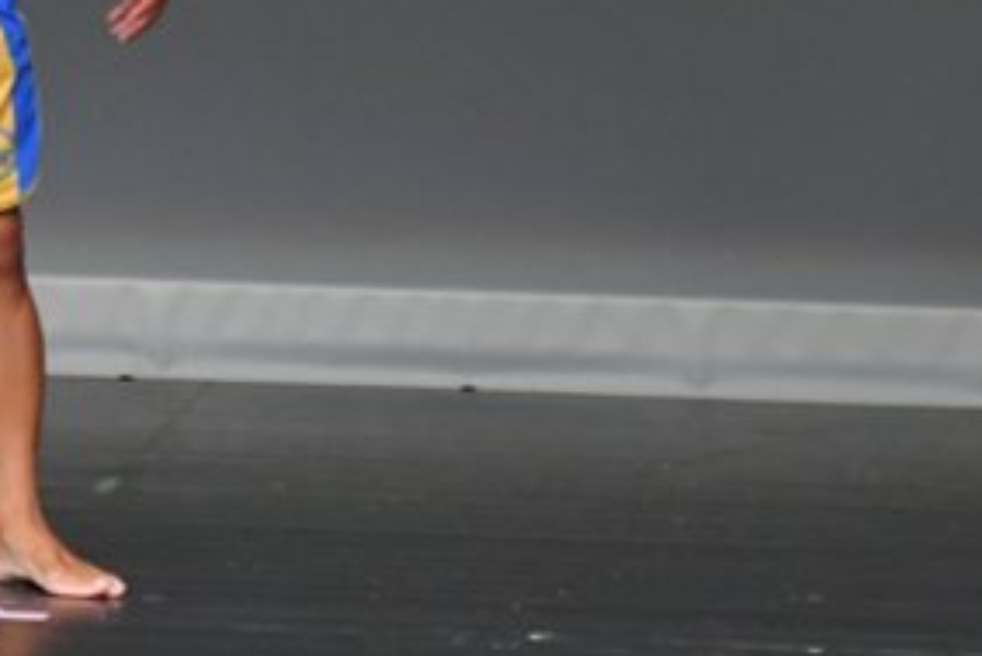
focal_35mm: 944
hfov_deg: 2.2
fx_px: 25762
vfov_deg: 1.5
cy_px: 184
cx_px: -12
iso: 5000
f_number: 5.6
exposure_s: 1/400
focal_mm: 230
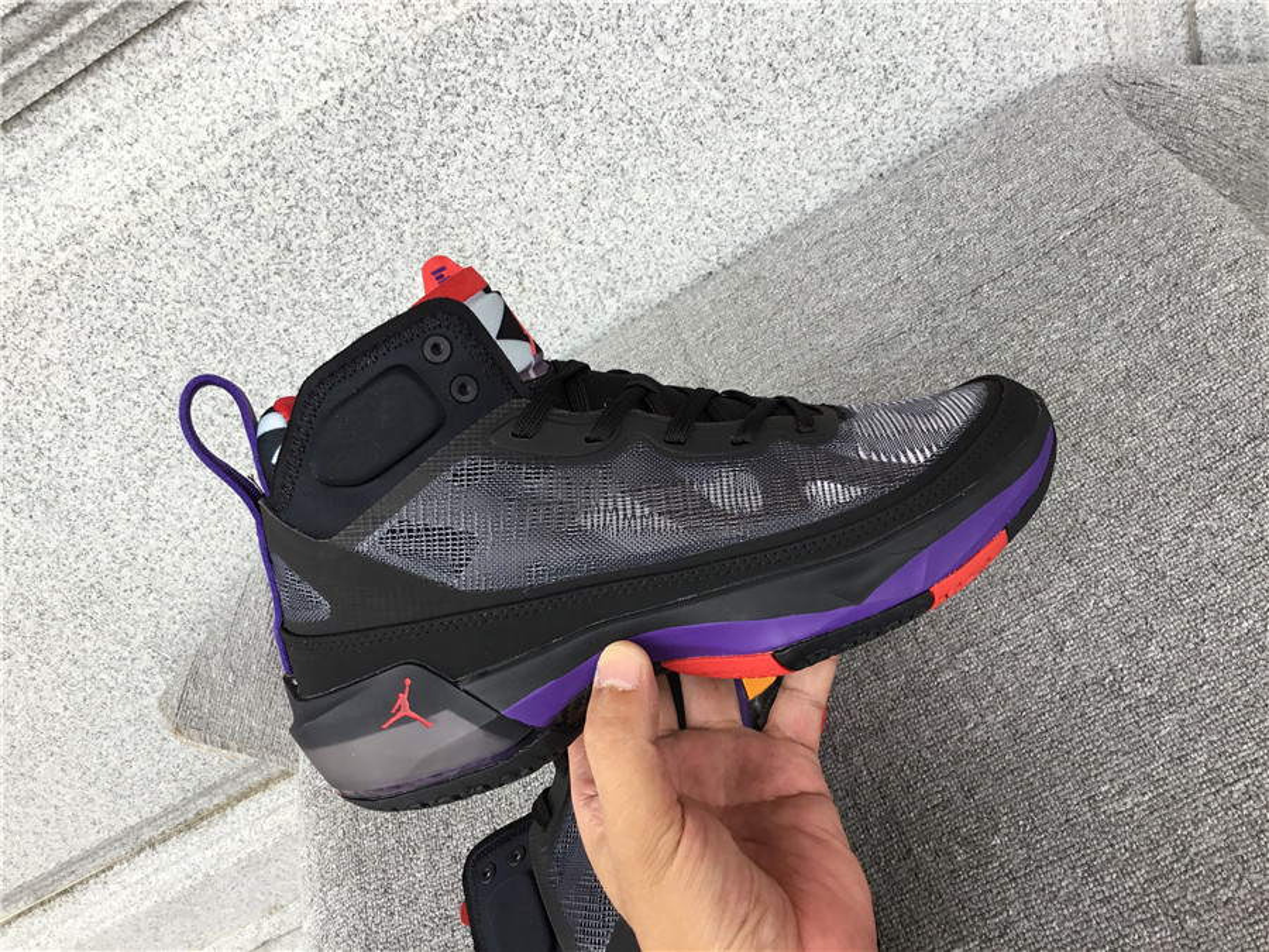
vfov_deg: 45.4
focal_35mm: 31
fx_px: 1136
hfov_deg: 58.4
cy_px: 476
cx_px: 634
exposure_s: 1/100
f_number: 2.4
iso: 32
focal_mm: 3.3
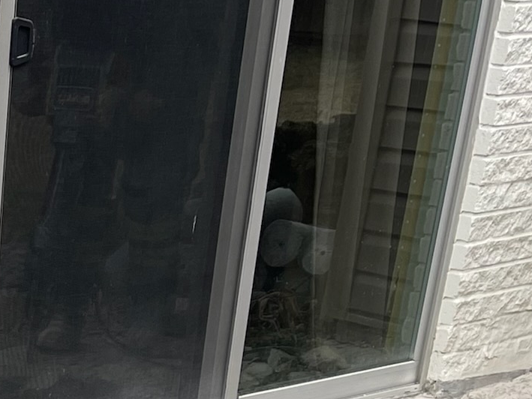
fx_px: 1691
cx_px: -228
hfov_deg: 16.5
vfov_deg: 12.0
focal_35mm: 110
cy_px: 800
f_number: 1.6
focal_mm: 5.1
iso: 32
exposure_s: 1/362
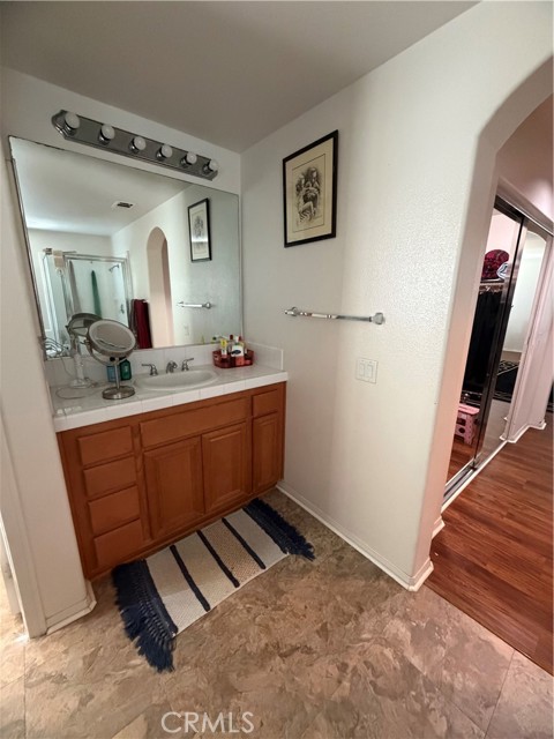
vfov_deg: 102.1
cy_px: 370
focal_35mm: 14
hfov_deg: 85.7
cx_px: 277
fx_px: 299
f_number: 2.2
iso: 800
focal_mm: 2.22
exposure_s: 1/60
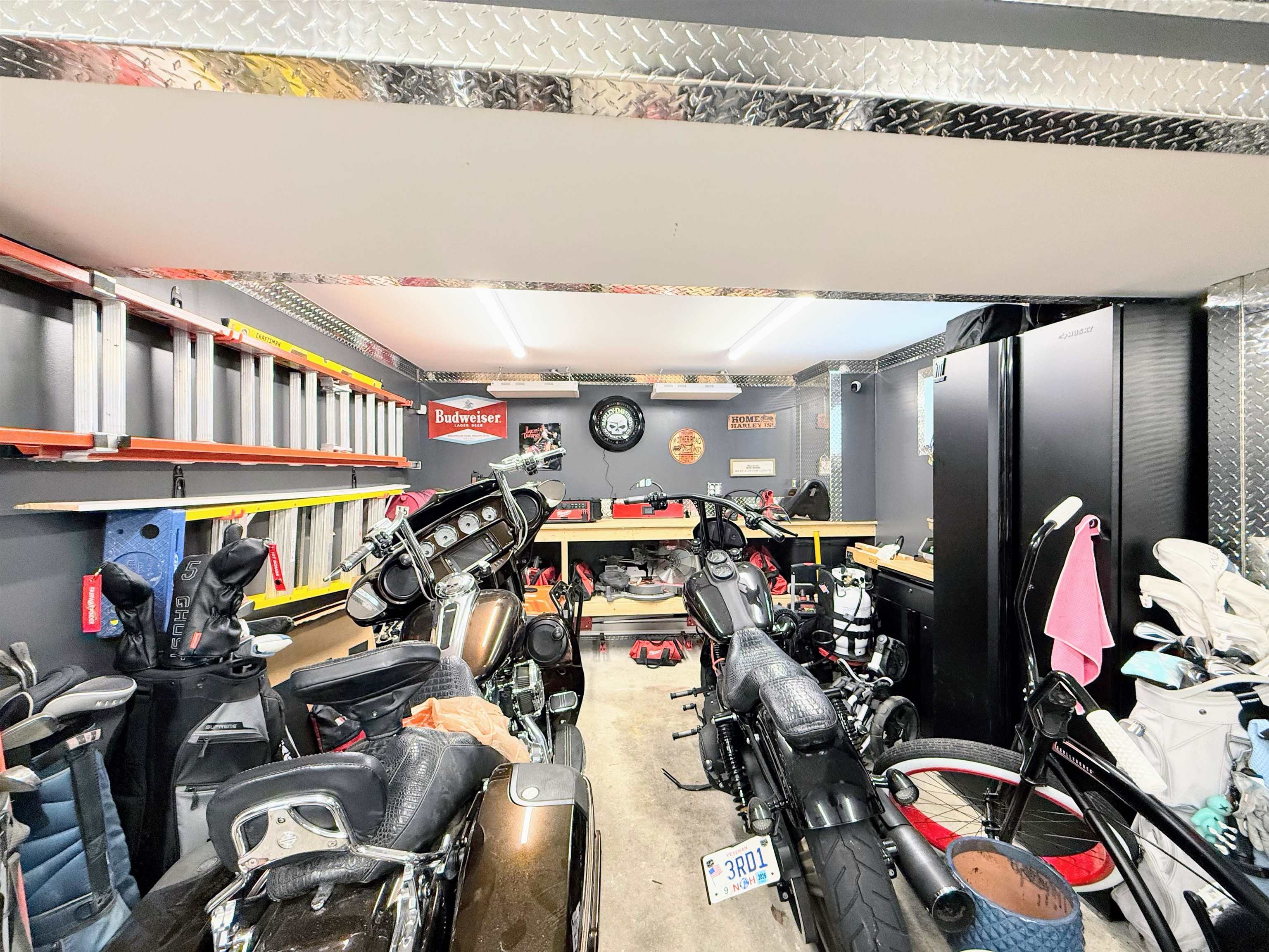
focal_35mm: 14
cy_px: 476
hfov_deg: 102.1
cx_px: 634
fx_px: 513
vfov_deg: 85.7
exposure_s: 1/120
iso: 400
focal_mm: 2.22
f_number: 2.2
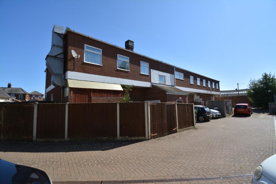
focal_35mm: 15
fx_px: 115
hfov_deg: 100.4
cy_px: 92
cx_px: 138
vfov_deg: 77.3
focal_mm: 10
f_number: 8
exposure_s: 1/400
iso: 100
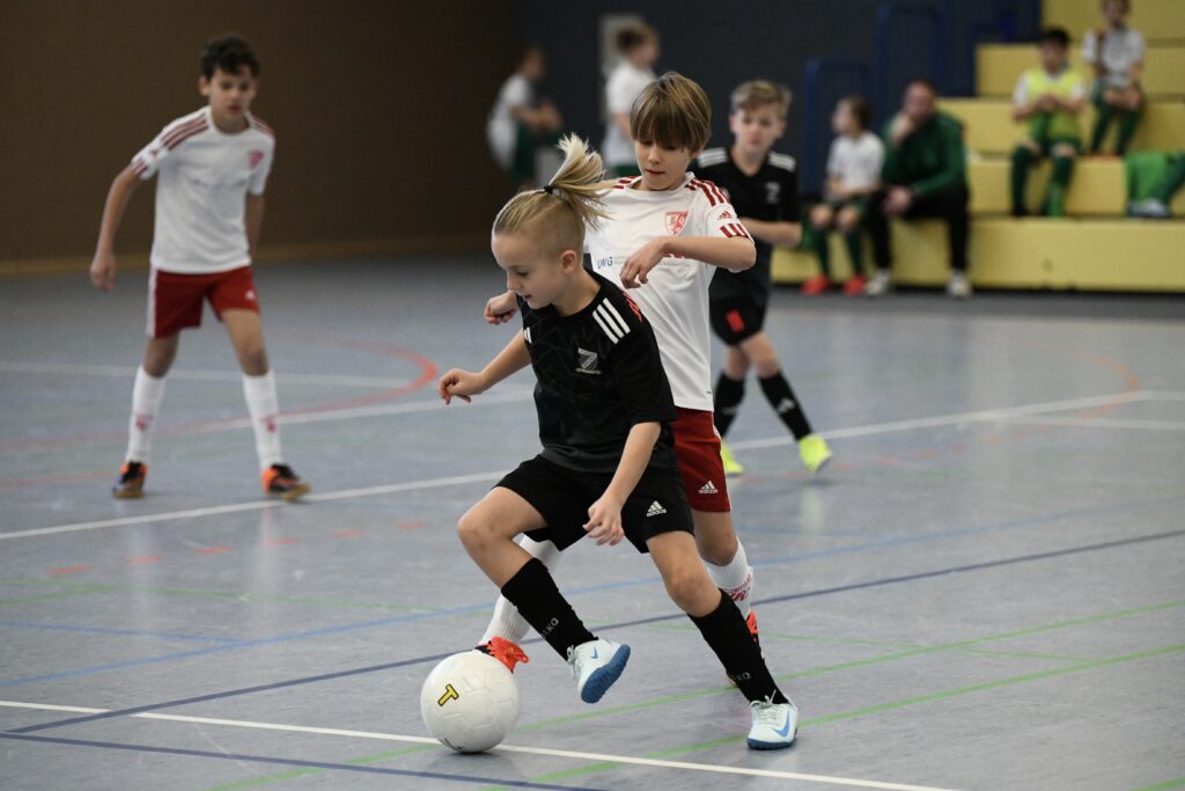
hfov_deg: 15.2
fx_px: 4444
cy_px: 396
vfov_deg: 10.2
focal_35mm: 135
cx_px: 592
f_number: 2.8
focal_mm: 135
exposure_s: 1/1600
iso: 8000
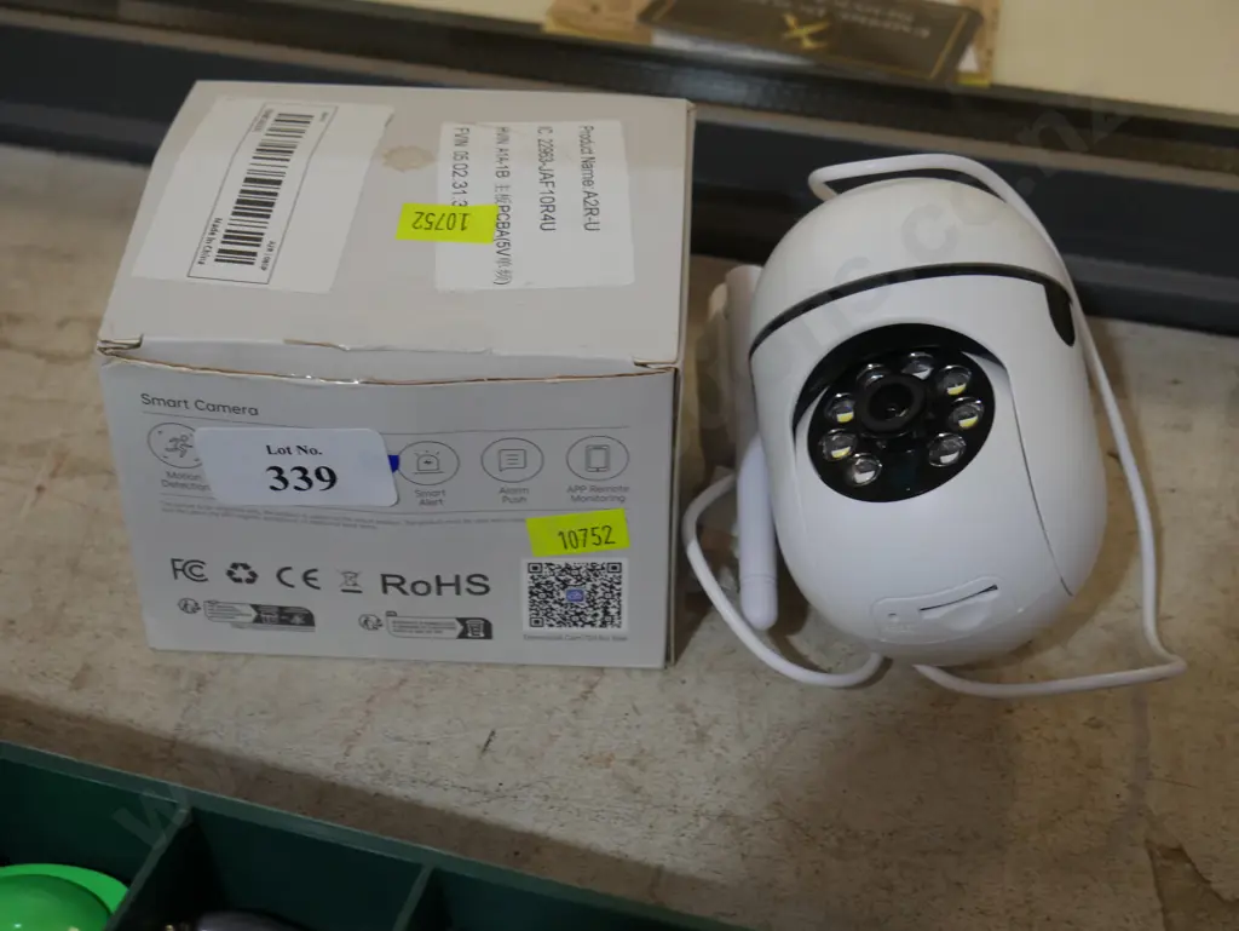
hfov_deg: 33.2
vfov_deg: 25.3
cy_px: 466
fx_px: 2077
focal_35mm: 58
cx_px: 620
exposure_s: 1/60
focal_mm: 29
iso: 500
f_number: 5.4
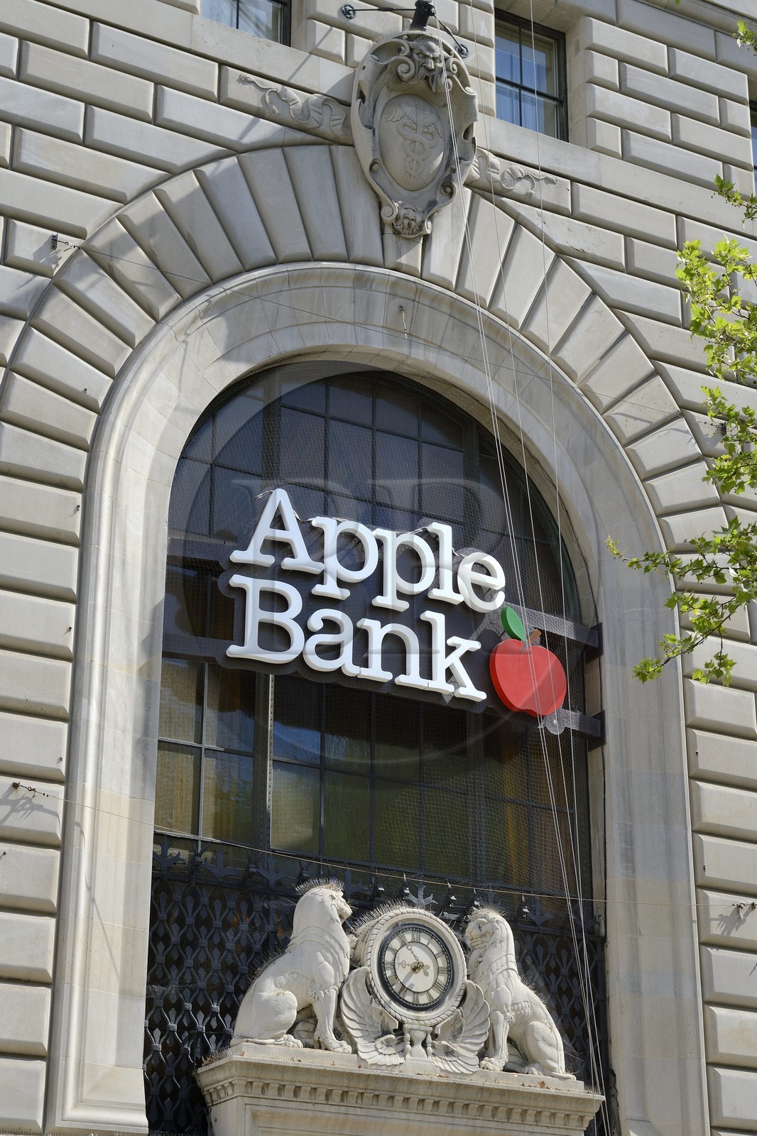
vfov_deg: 32.4
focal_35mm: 62
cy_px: 568
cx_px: 378
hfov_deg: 21.9
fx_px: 1956
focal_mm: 62
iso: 400
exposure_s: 1/400
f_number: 9
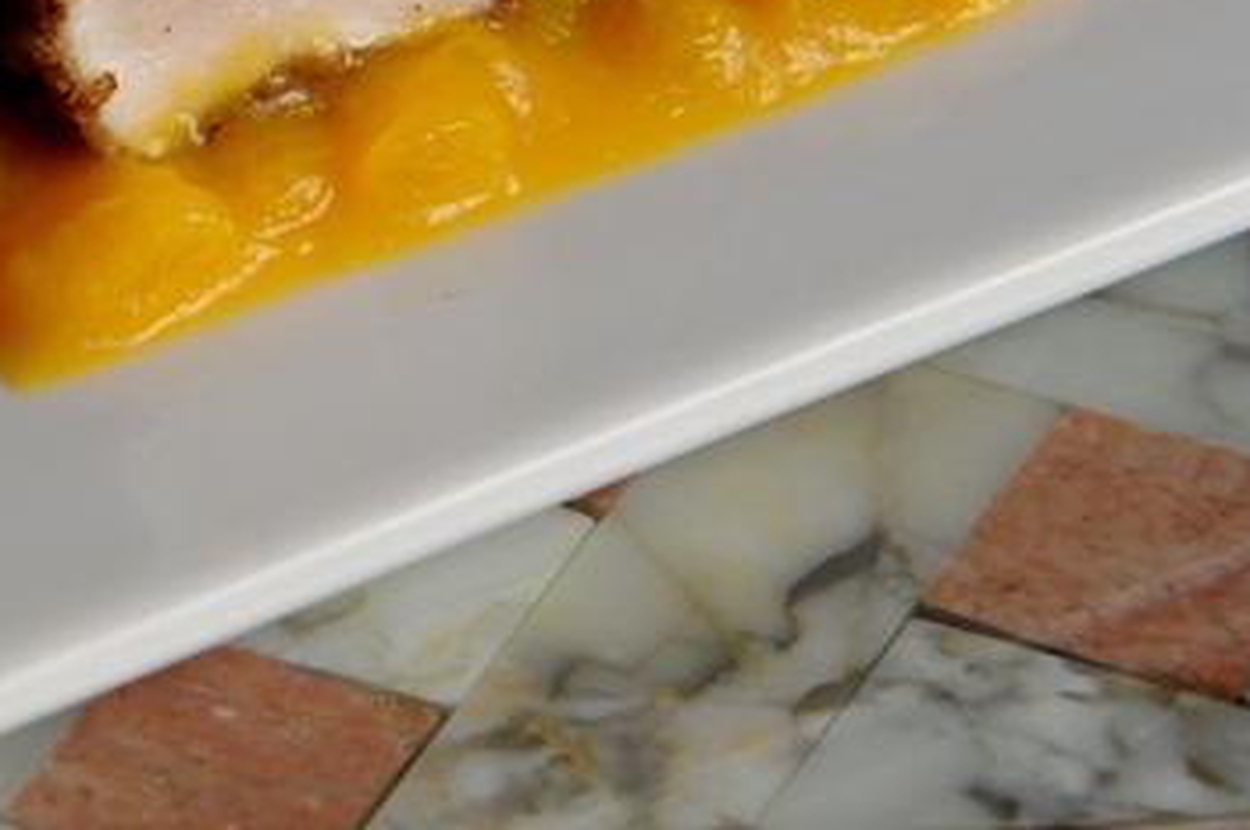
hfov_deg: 6.5
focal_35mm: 315
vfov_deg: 4.3
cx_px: 75
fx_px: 10922
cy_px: -36
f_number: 5.6
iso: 800
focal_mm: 86
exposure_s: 1/320
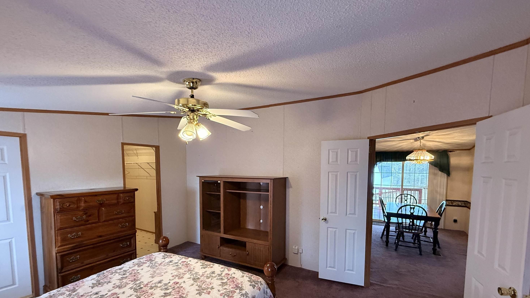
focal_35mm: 16
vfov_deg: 66.3
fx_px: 225
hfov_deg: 99.4
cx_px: 269
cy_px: 182
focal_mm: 2.22
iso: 500
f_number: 2.2
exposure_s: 1/120
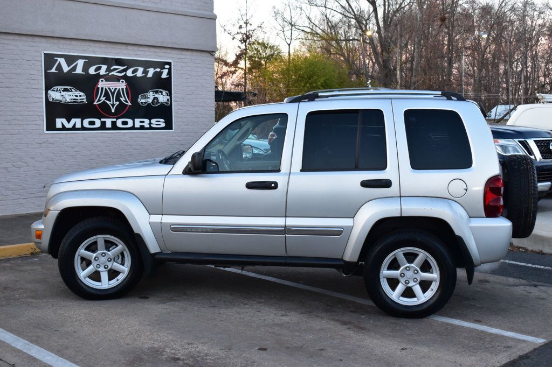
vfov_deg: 28.9
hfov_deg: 42.3
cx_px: 276
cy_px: 184
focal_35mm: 46
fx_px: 713
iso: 400
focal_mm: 31
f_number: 6.3
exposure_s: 1/15
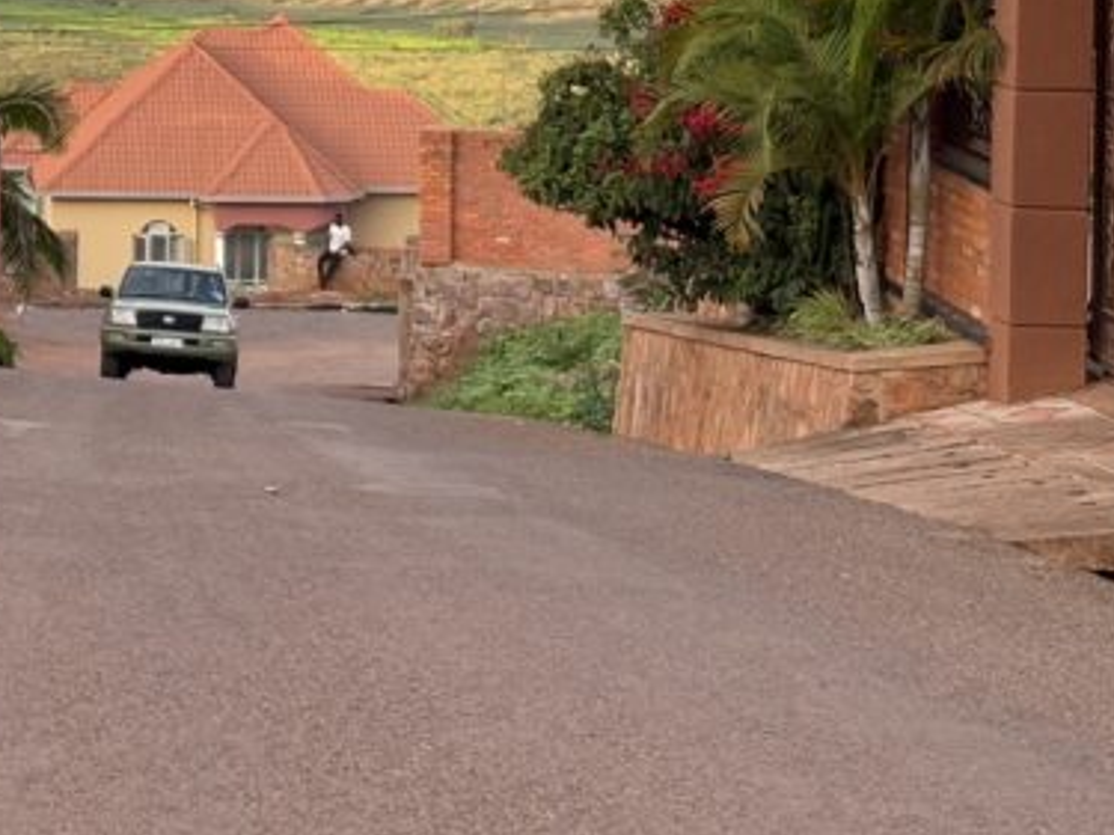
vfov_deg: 10.3
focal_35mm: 142
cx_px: -187
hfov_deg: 13.6
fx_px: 4568
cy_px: -160
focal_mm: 5.96
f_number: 1.6
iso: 32
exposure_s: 1/346
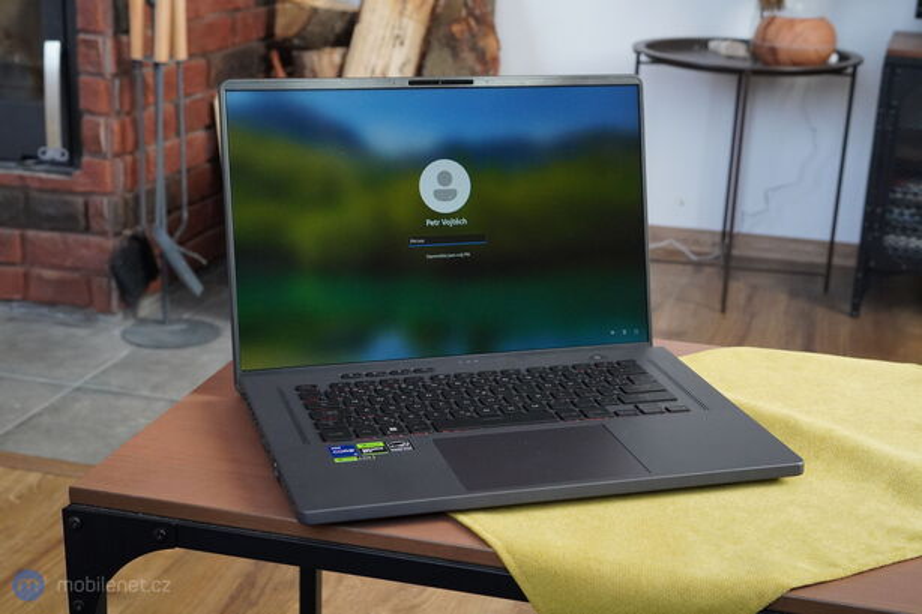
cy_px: 307
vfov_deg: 25.7
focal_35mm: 52
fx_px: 1344
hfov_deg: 37.9
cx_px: 461
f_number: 6.3
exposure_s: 1/160
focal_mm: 35
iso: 2000
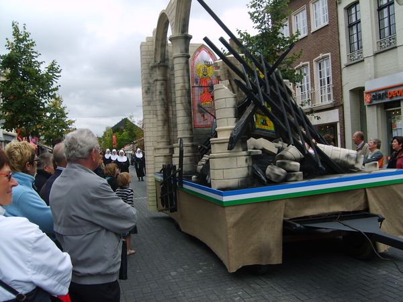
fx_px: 407
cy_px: 151
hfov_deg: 52.6
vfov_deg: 40.7
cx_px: 202
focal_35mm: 35
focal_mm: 5.8
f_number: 2.8
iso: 50
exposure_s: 1/500
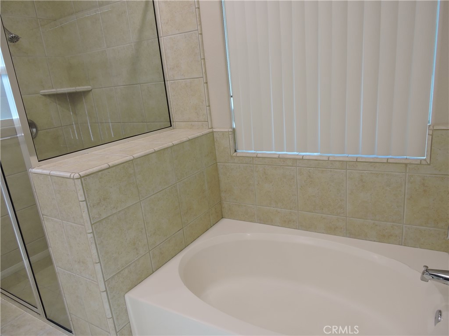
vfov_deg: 56.8
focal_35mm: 24
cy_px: 168
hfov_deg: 71.6
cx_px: 224
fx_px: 311
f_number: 3.3
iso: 125
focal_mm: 4.3
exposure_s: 1/30
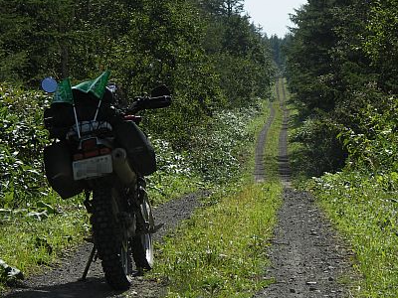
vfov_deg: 7.0
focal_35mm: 211
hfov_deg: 9.4
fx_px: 2426
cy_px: 76
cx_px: 287
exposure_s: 1/400
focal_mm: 34.1
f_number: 5.6
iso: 50
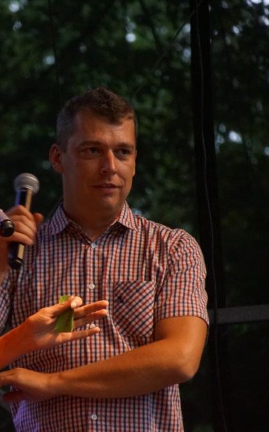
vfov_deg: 8.3
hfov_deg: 5.2
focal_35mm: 253
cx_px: -30
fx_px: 2971
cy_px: 216
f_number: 5.6
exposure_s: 1/200
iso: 3200
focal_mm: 110
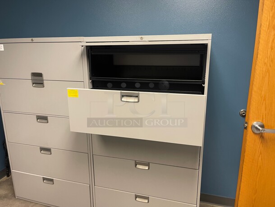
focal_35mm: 26
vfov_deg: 53.1
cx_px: 138
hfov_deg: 67.3
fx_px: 207
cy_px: 104
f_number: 1.6
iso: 160
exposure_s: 1/60
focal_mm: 5.1
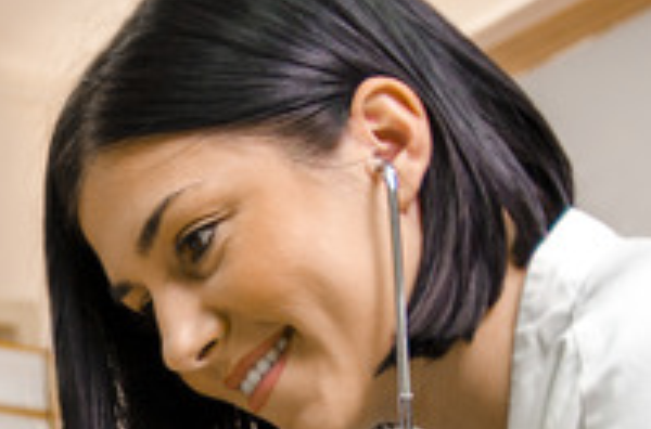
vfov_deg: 7.8
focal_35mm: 170
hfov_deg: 11.8
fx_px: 3064
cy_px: 725
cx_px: -195
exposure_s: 1/200
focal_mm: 29
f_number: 2.8
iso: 320
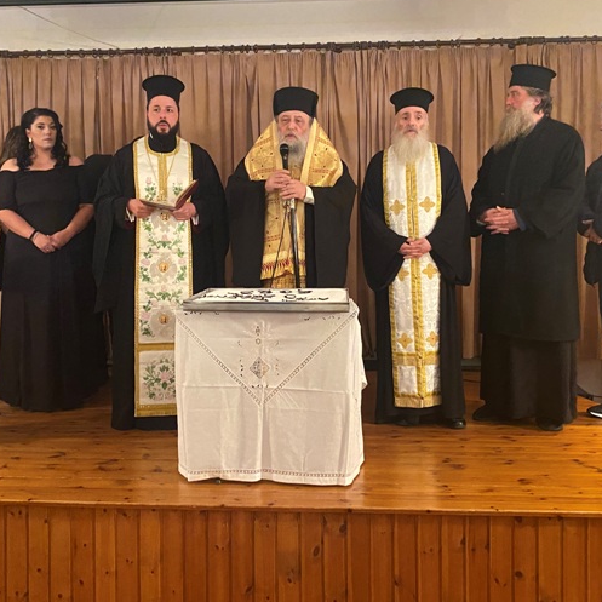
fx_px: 728
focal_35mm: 37
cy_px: 248
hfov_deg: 44.9
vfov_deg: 44.7
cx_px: 277
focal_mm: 4.25
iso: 500
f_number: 1.8
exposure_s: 1/25
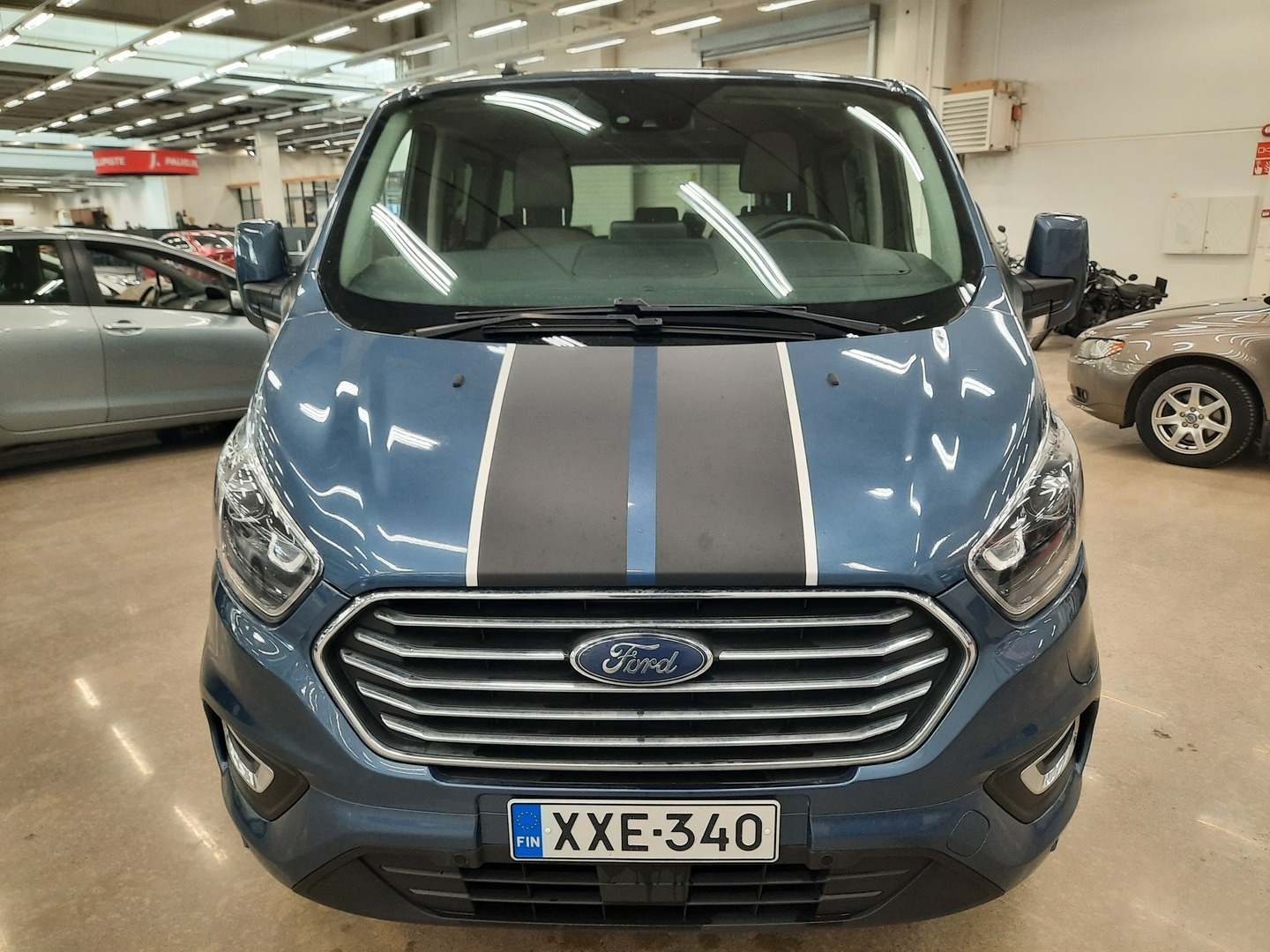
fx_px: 917
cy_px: 476
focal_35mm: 25
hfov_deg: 69.4
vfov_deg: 54.9
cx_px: 635
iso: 200
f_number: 2
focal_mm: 4.6
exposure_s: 1/50
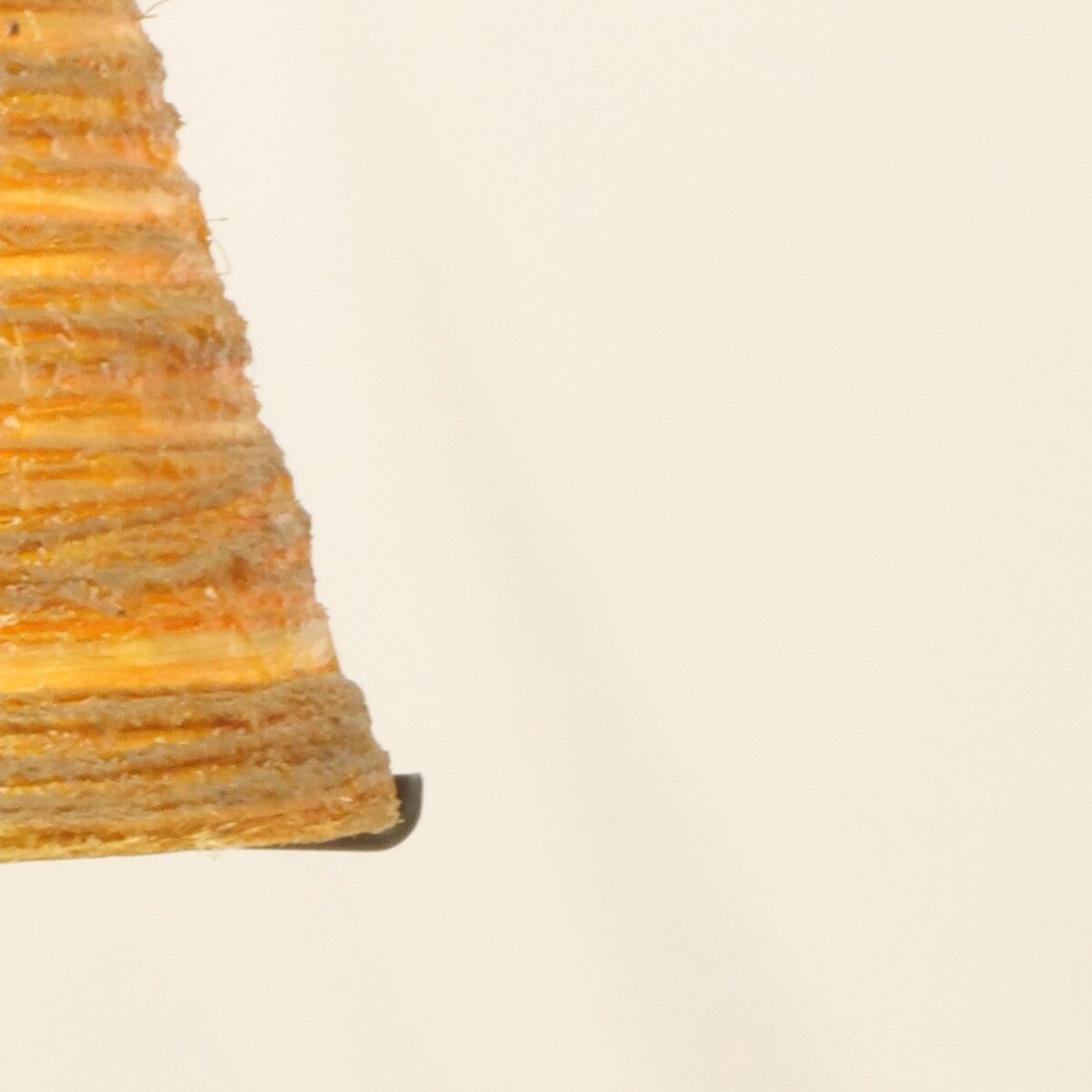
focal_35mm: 226
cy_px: 608
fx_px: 8066
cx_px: -622
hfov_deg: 7.6
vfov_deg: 7.7
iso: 800
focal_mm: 30
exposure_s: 1/5
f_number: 22
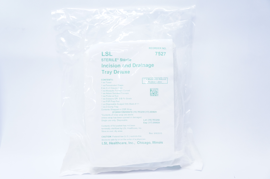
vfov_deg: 41.6
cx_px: 135
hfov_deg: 59.5
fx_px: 236
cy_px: 90
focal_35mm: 32
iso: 1600
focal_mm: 21
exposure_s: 1/125
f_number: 5
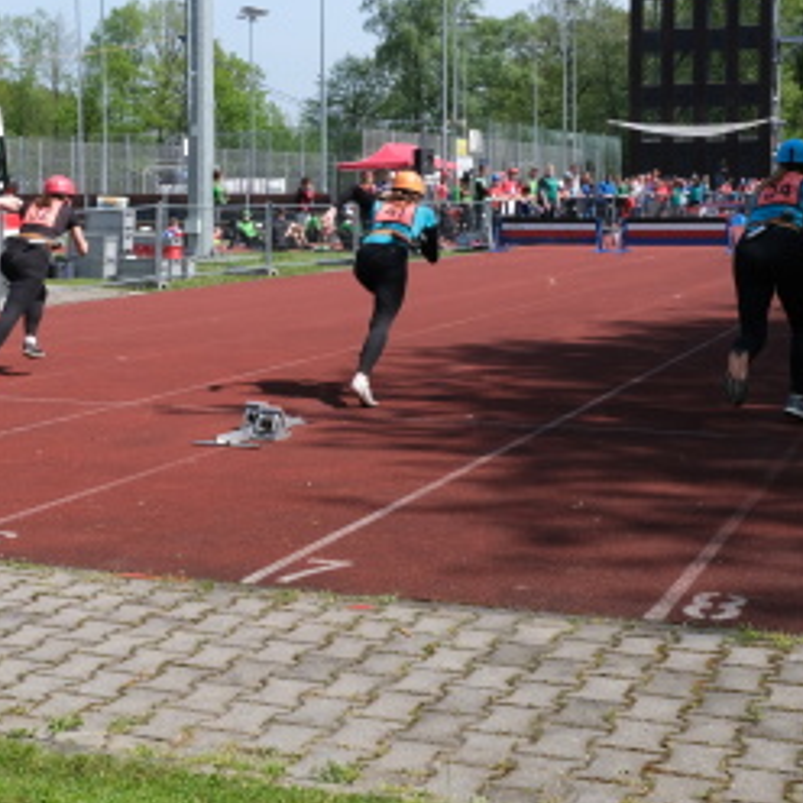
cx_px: 272
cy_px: 287
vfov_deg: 28.5
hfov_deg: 28.4
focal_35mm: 60
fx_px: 1575
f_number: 16
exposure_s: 1/170
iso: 500
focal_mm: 23.3
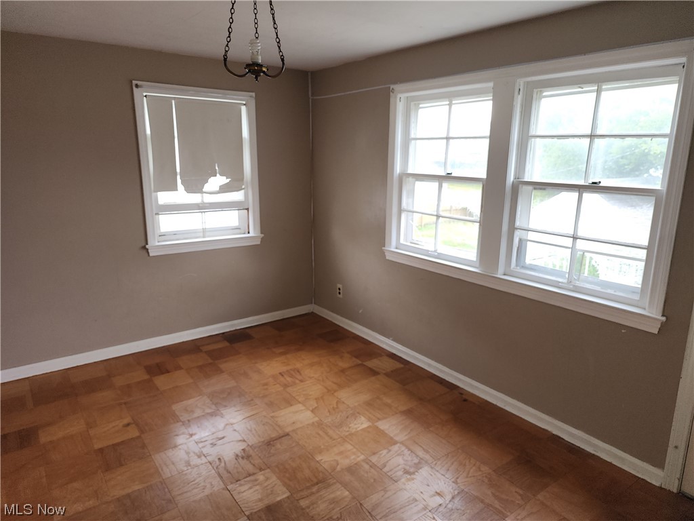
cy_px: 260
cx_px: 347
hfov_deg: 73.9
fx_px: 461
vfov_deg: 58.9
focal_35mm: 23
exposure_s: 1/60
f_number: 1.8
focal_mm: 6.4
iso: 40
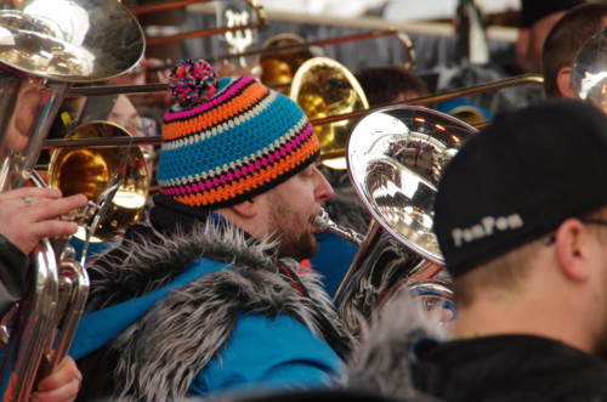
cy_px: 201
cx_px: 304
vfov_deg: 4.6
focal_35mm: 300
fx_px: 5047
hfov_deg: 6.9
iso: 3200
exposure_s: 1/250
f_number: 8
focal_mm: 200
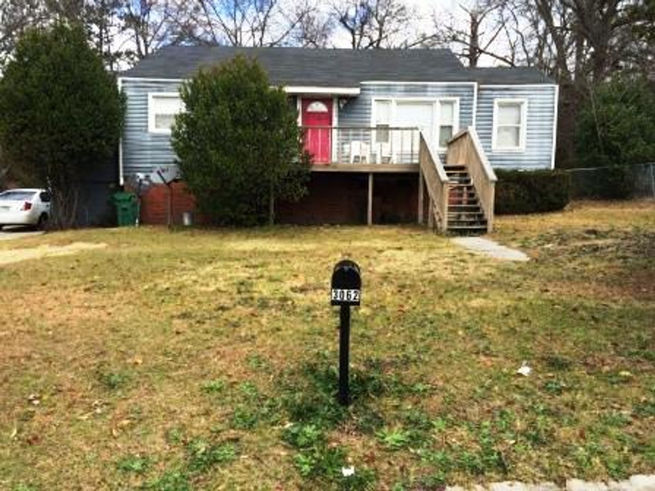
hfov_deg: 61.7
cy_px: 246
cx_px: 328
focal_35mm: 29
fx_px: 549
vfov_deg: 48.2
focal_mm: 4.15
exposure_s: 1/838
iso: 32
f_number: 2.2
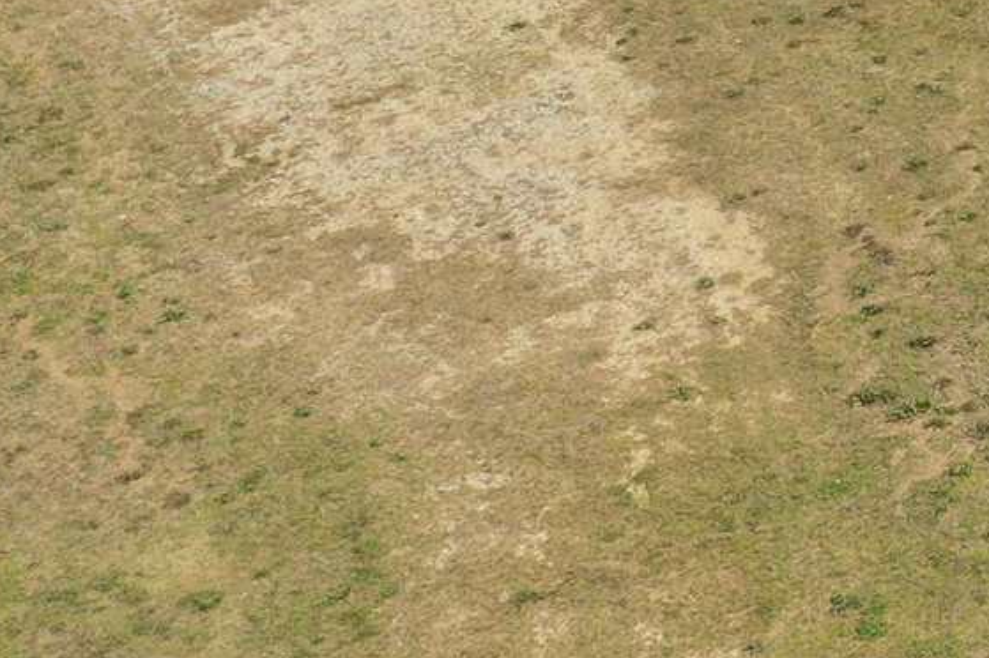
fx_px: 4228
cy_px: -950
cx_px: 2445
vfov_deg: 8.2
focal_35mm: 154
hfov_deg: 11.0
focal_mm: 10.26
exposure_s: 1/60
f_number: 3.5
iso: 100
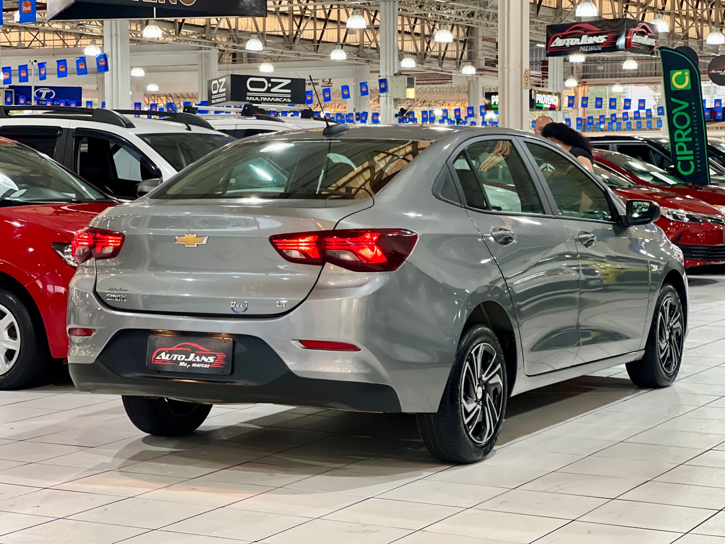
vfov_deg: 19.1
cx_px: 362
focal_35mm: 77
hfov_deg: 25.3
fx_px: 1613
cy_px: 272
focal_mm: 9
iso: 320
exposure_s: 1/30
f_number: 2.8
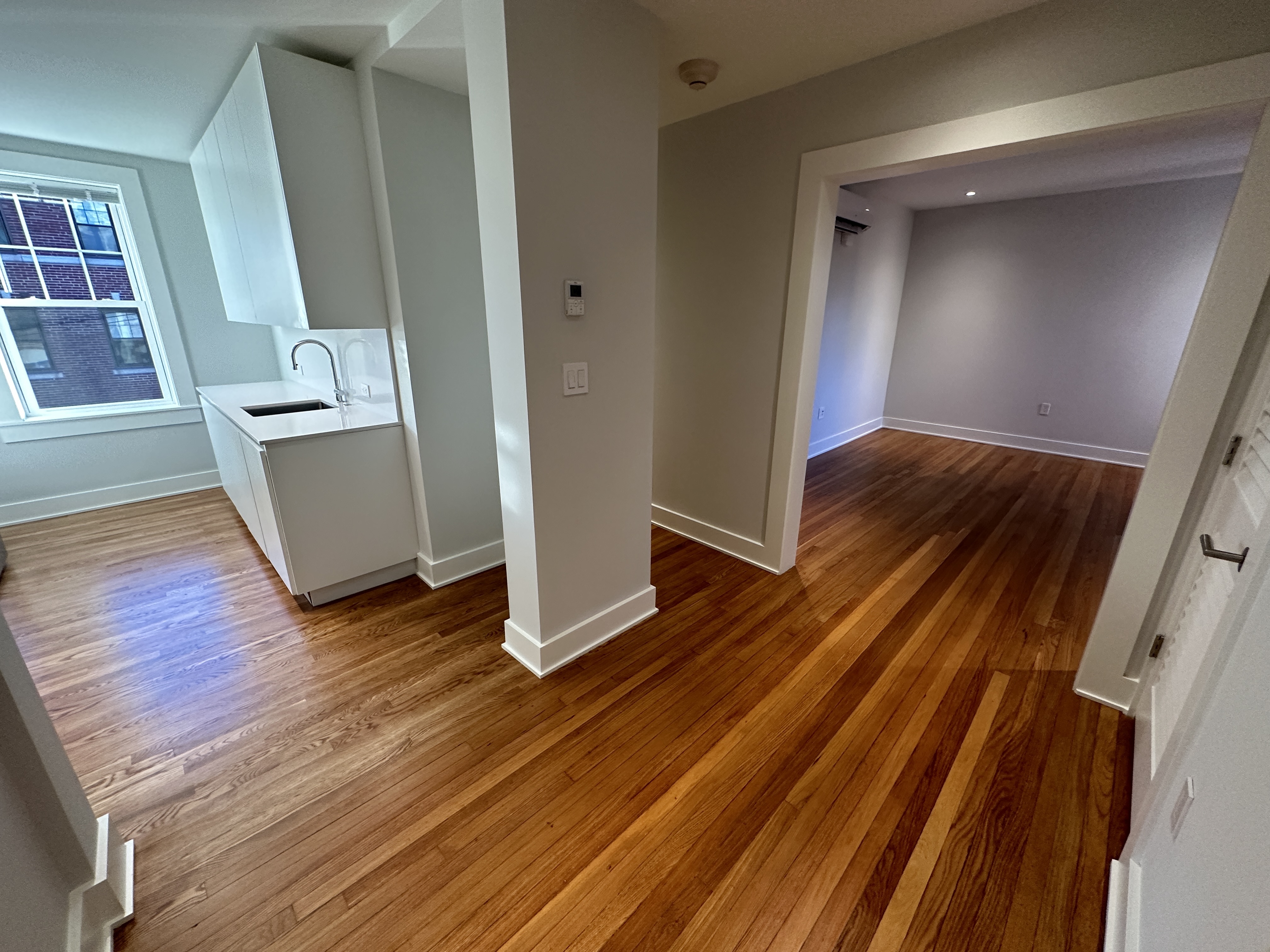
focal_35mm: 14
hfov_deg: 102.1
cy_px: 476
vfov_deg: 85.7
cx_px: 635
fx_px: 514
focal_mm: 2.22
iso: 250
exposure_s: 1/120
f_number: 2.2
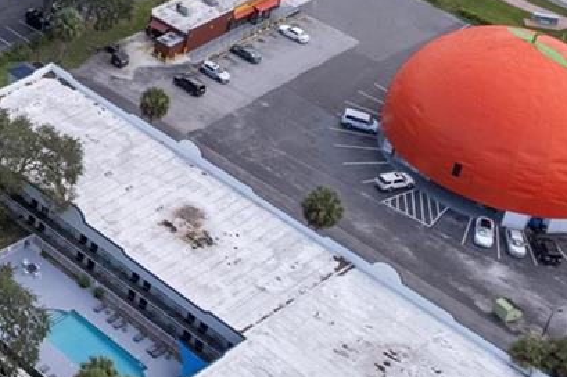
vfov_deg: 14.8
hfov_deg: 19.3
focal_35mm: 86
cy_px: -186
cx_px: -380
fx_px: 1353
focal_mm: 8.38
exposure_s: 1/640
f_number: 2.8
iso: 110
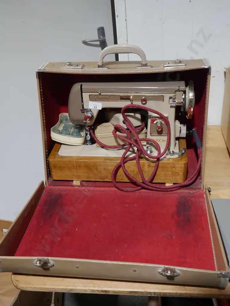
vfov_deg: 46.8
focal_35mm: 40
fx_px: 354
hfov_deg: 36.0
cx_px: 115
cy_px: 153
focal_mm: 20
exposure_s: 1/60
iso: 500
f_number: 4.4
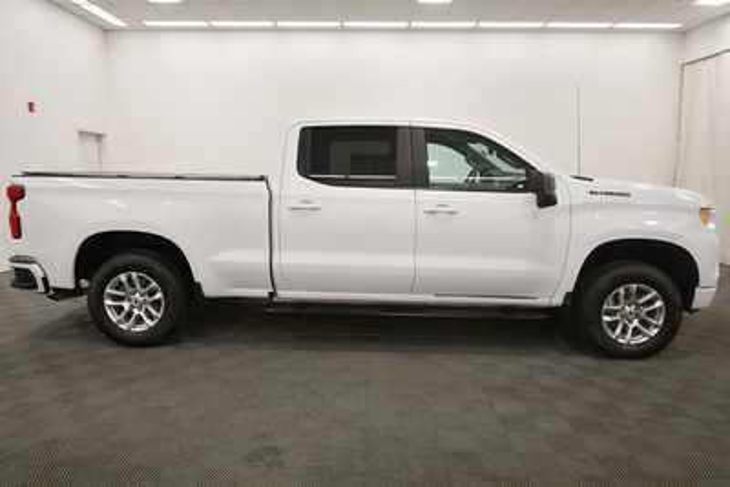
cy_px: 244
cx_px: 365
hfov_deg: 78.6
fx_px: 446
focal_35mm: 22
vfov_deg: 57.3
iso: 800
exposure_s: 1/250
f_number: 5.3
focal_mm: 15
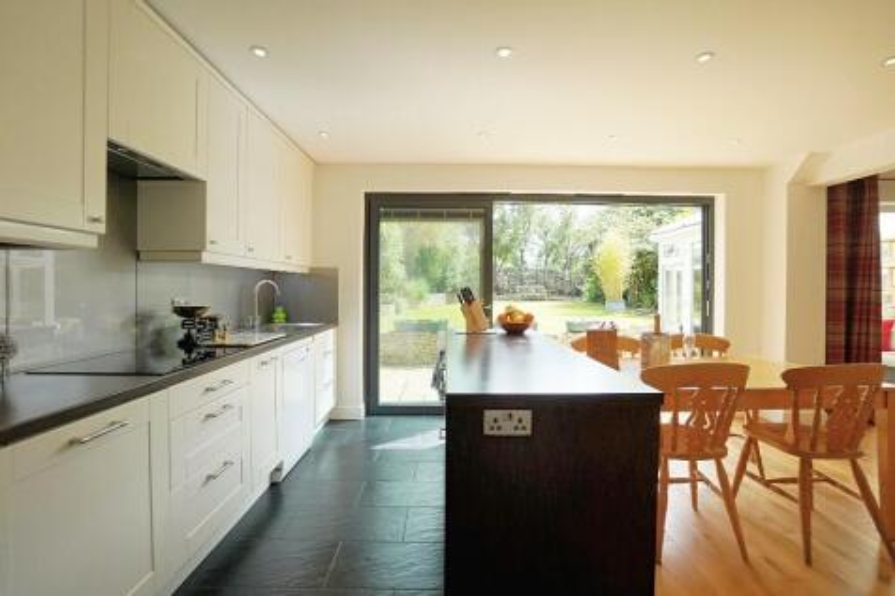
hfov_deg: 100.4
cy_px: 298
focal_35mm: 15
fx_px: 373
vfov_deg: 77.3
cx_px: 448
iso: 1250
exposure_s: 1/2000
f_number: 4
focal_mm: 10
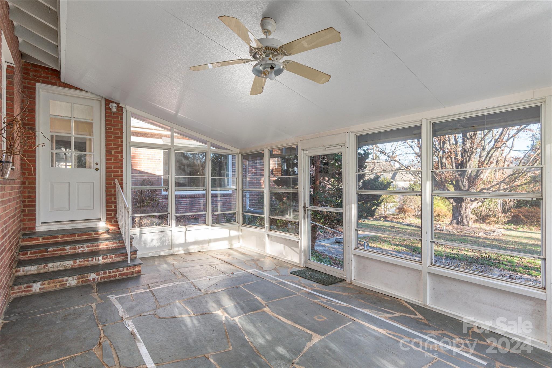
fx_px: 261
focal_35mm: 17
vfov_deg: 70.5
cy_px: 184
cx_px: 276
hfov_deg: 93.3
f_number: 7.1
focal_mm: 17
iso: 320
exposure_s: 1/50
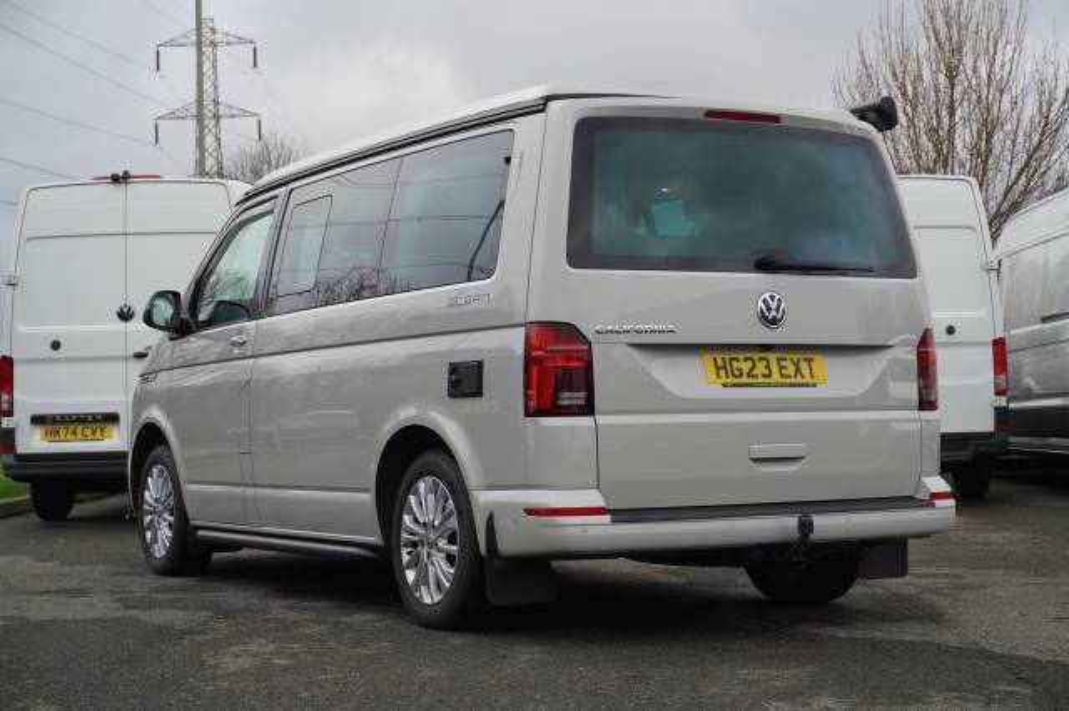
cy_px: 356
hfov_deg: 32.6
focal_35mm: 62
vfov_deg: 22.1
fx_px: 1825
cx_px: 534
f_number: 5.6
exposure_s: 1/200
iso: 800
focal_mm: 41
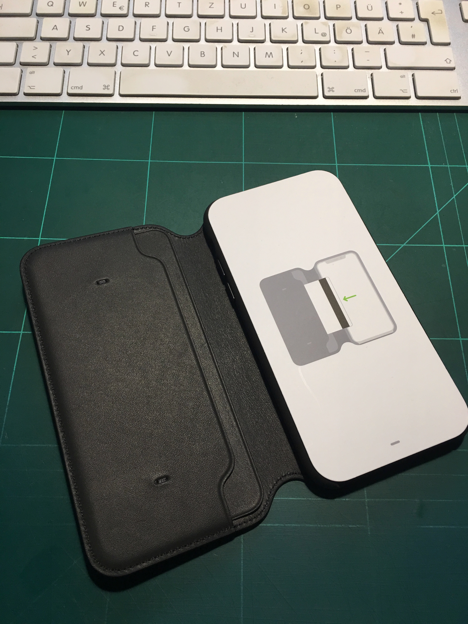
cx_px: 234
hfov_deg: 48.2
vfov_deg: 61.7
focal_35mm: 29
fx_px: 523
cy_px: 312
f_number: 2.2
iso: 50
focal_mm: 4.15
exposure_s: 1/33
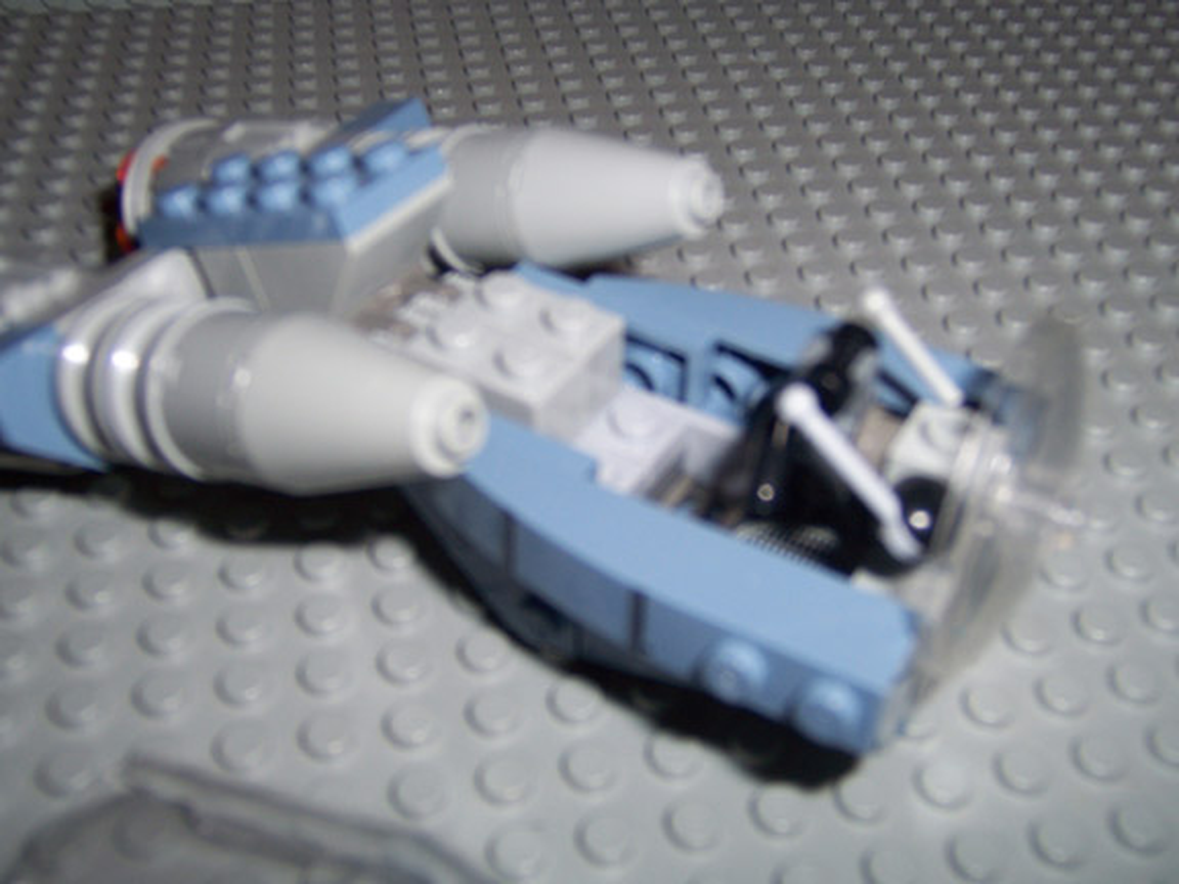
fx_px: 1362
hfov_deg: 46.8
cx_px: 590
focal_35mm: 40
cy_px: 442
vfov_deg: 36.0
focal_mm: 6.7
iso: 80
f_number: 3.4
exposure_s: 1/60
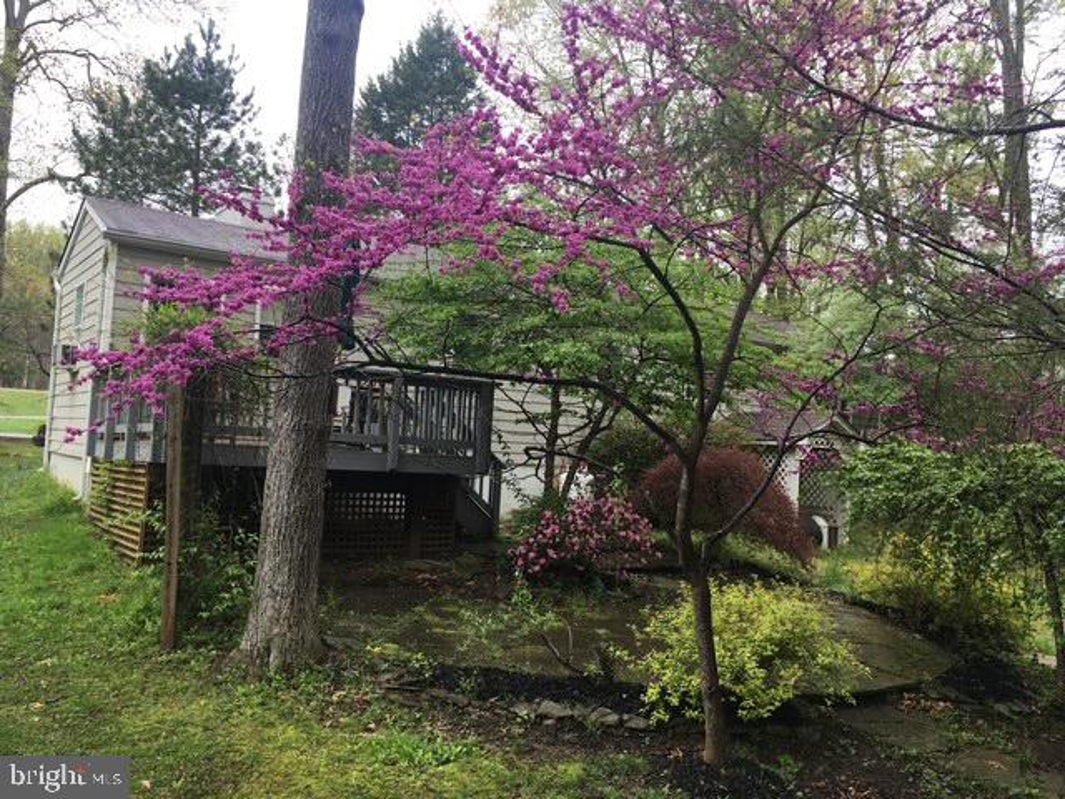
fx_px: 892
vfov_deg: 48.2
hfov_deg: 61.7
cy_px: 400
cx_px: 532
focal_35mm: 29
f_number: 2.2
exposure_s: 1/163
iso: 25
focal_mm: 4.15
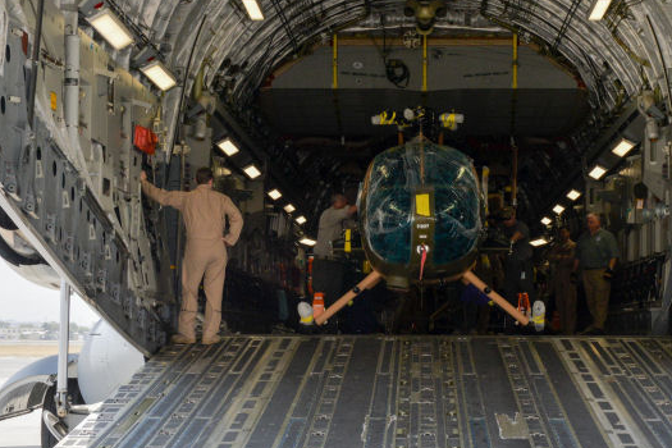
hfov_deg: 35.4
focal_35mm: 56
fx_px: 1045
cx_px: 434
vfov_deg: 24.1
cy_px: 272
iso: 500
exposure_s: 1/400
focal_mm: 42
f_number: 10
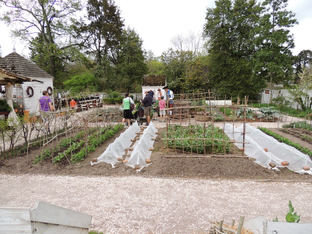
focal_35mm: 24
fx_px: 216
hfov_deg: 71.6
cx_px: 156
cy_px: 117
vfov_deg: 56.8
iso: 100
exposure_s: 1/400
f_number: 3
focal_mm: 4.3
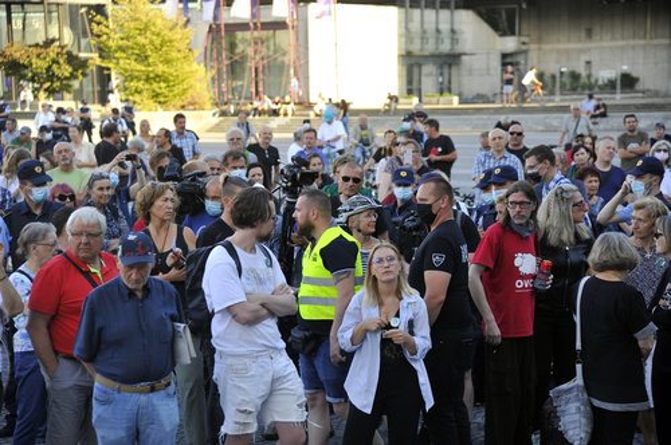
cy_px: 222
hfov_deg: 20.8
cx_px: 336
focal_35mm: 98
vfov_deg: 13.9
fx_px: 1824
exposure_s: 1/320
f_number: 4.5
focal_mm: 98
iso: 400
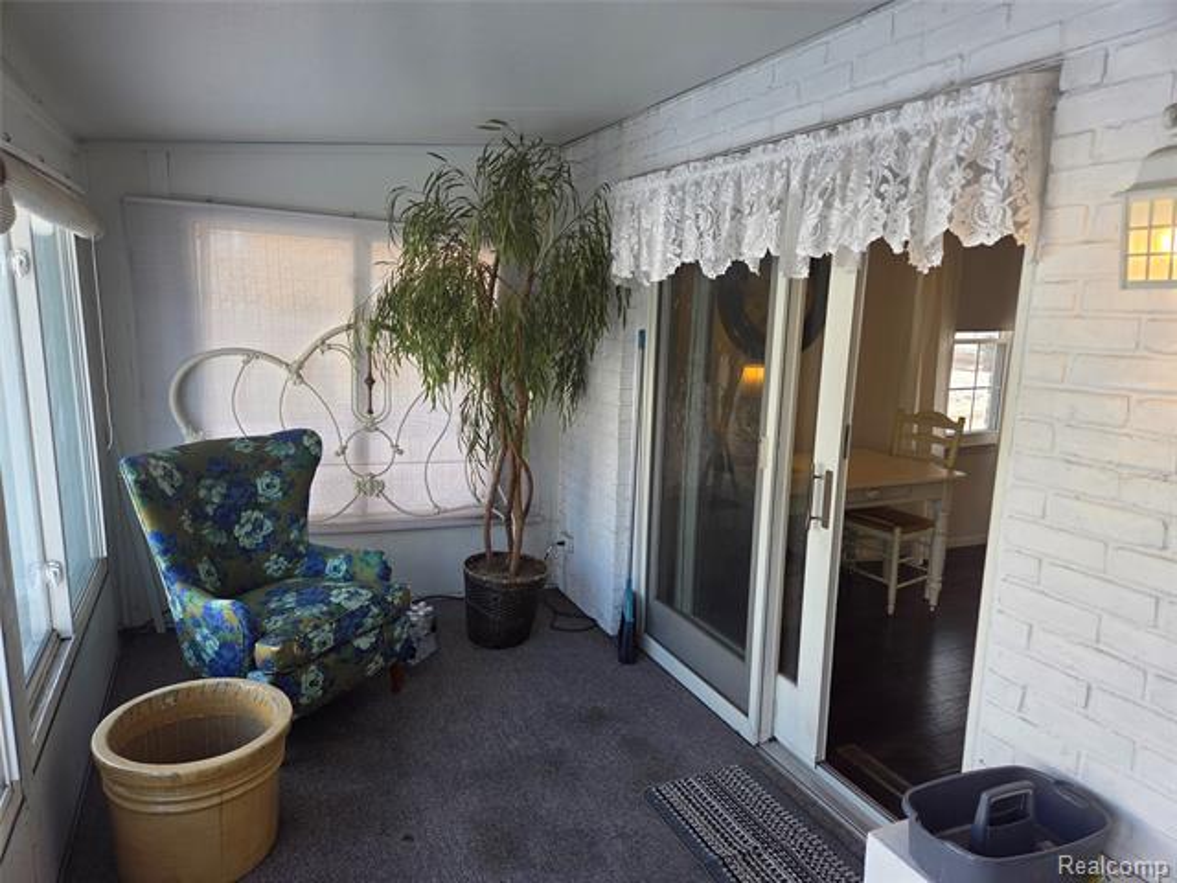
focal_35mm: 23
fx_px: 782
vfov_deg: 58.9
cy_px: 442
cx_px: 588
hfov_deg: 73.9
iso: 50
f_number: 1.8
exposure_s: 1/120
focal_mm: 5.4
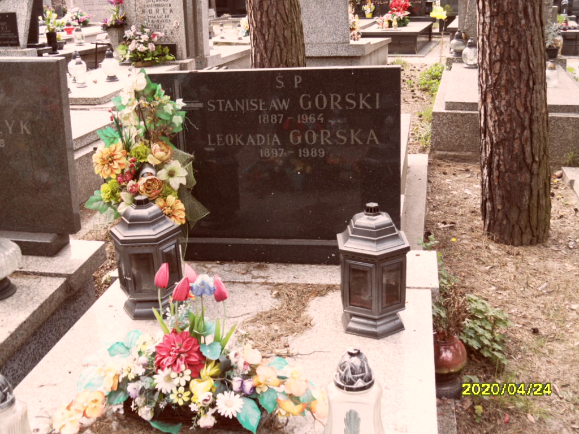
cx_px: 290
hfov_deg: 46.8
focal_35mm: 40
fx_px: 669
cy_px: 217
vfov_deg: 36.0
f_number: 3.6
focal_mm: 6.5
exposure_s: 1/90
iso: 100
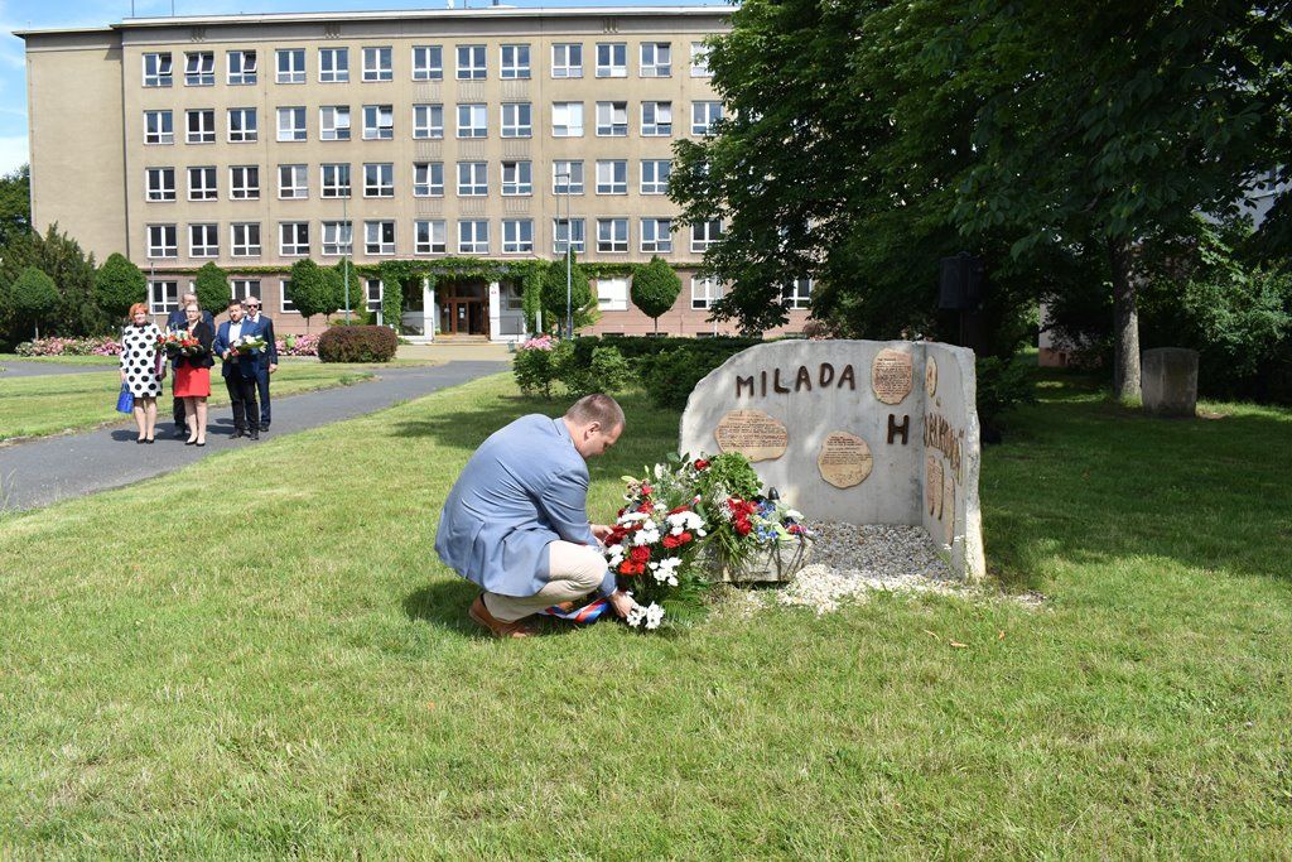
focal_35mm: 30
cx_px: 646
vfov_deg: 43.6
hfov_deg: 61.9
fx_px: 1077
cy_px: 431
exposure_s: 1/250
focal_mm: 20
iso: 100
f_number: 8
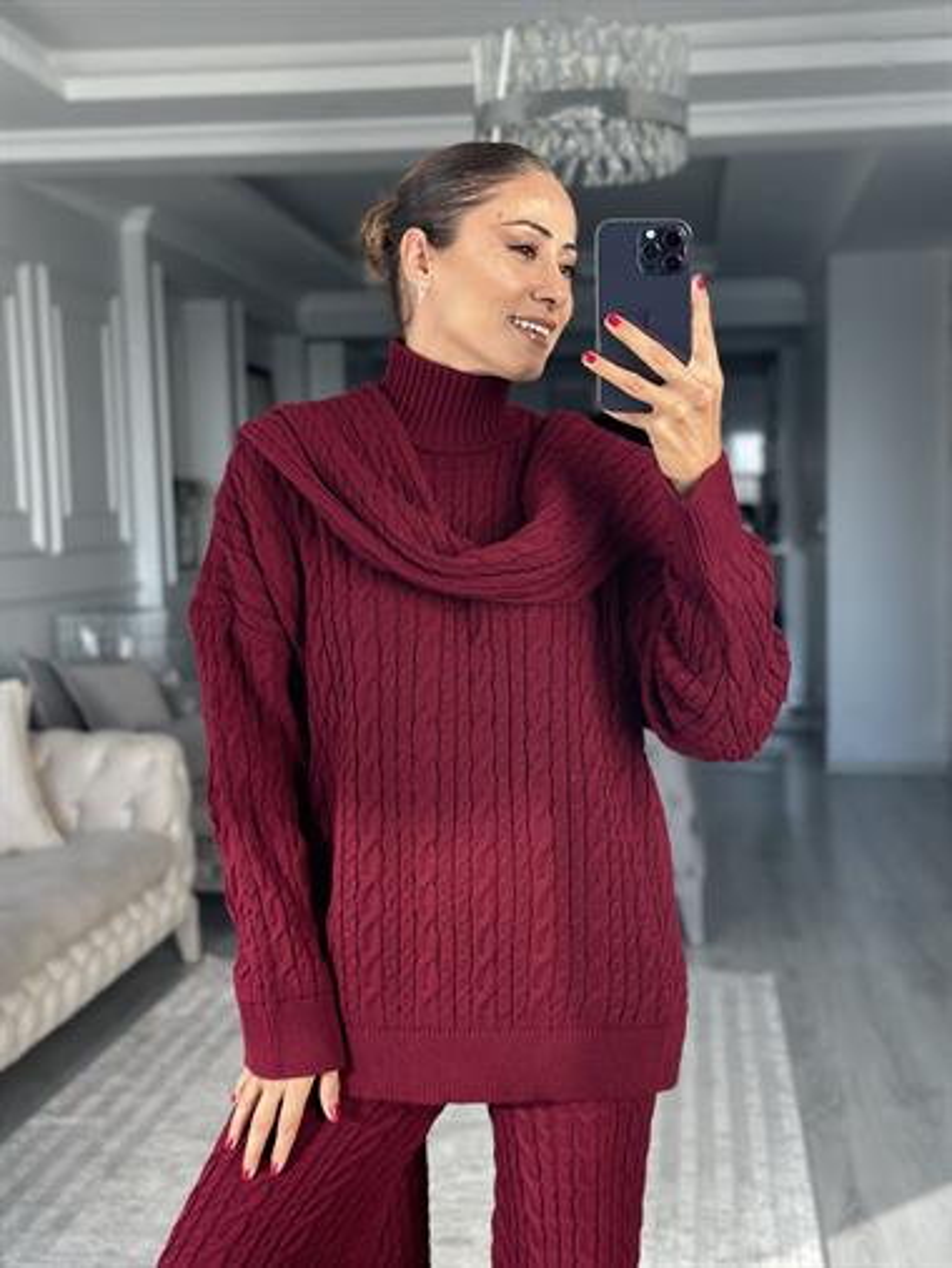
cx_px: 476
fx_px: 1759
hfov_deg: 30.3
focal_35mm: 48
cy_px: 634
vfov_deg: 39.6
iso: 80
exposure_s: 1/251
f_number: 1.78
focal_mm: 6.86
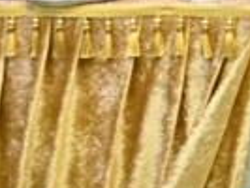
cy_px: -230
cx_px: 868
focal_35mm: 178
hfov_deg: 8.3
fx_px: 1287
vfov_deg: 7.9
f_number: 4
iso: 500
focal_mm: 24
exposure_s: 1/160
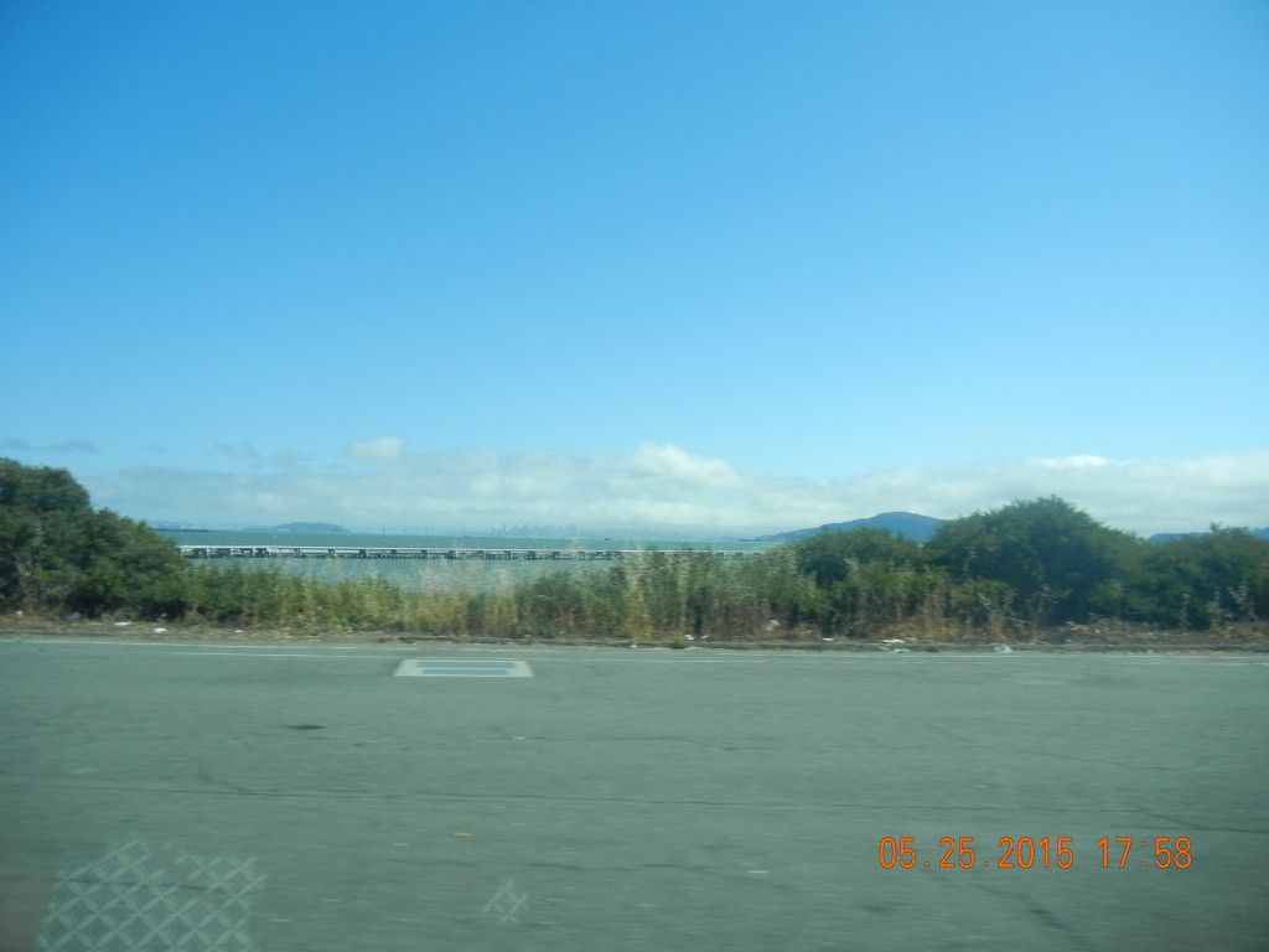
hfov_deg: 60.0
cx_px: 634
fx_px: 1100
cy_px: 476
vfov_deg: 46.8
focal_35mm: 30
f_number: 7
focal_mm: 5.4
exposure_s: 1/357
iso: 160
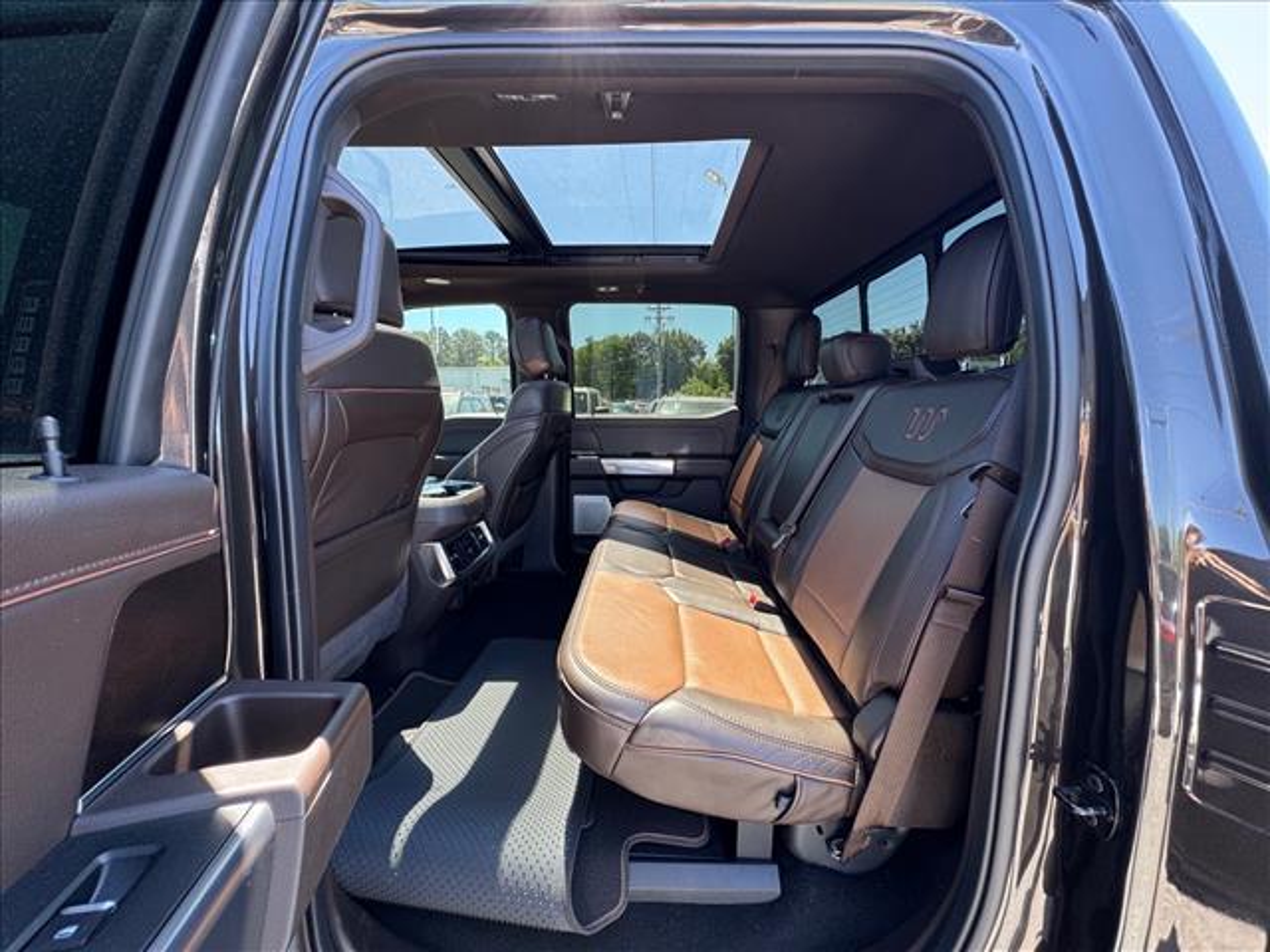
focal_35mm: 14
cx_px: 635
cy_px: 476
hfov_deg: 102.1
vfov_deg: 85.7
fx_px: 514
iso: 80
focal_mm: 2.22
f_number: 2.2
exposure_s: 1/99
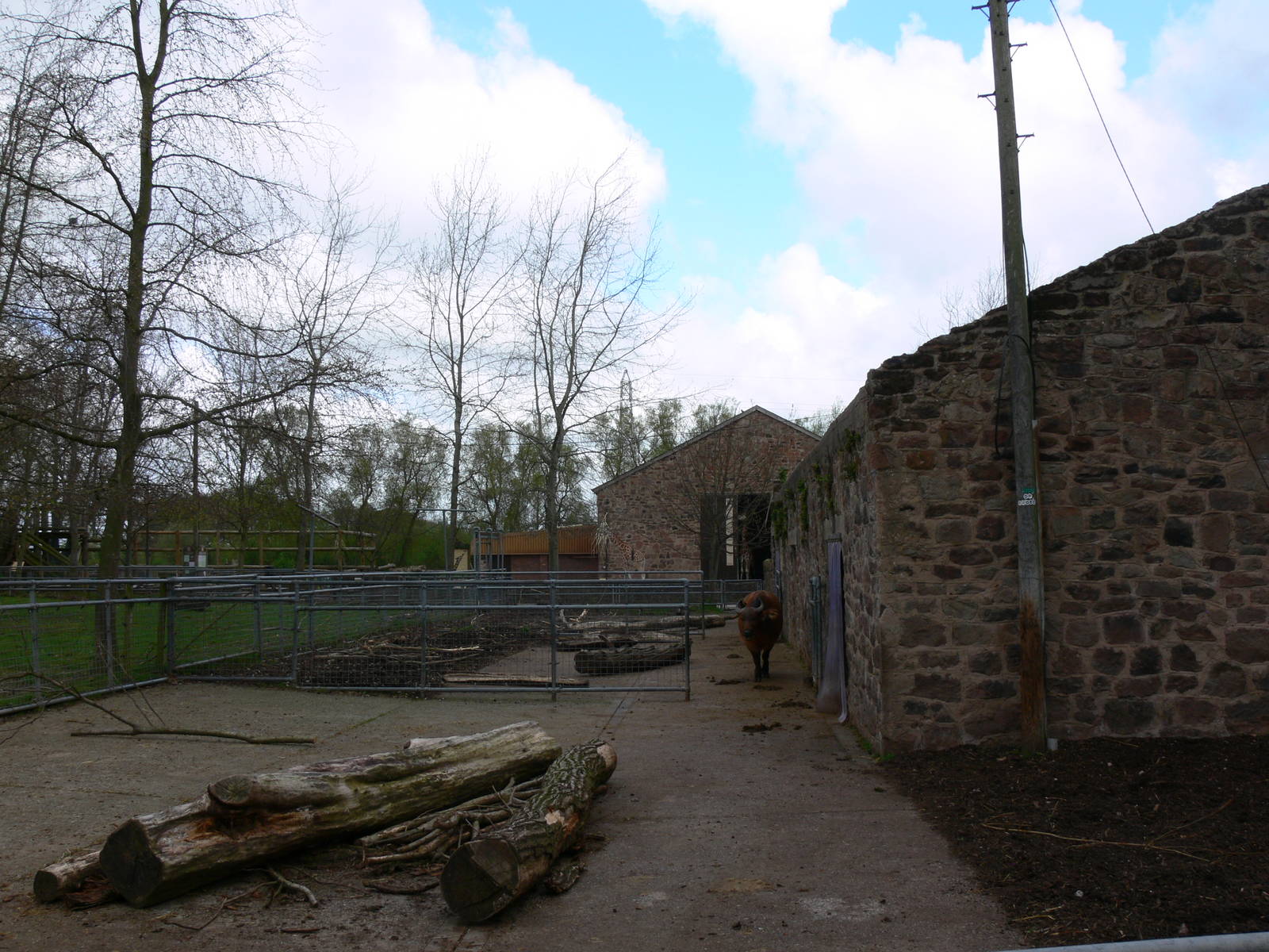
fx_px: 1283
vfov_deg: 40.7
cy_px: 476
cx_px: 634
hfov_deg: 52.6
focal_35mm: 35
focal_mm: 7.4
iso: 80
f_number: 5.6
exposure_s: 1/160
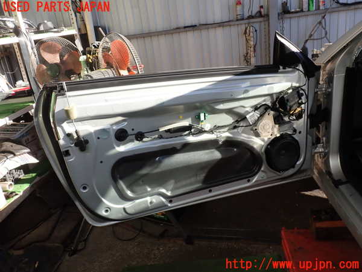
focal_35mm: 30
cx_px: 181
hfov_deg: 60.0
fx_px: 314
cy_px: 136
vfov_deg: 46.8
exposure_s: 1/250
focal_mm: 5.4
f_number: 3.2
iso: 100
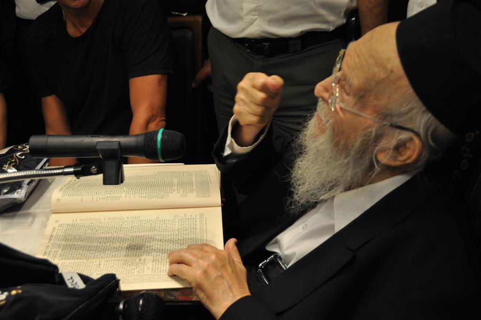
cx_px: 240
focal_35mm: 42
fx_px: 560
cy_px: 160
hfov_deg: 46.5
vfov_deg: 31.8
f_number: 4
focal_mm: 28
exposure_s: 1/60
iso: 400
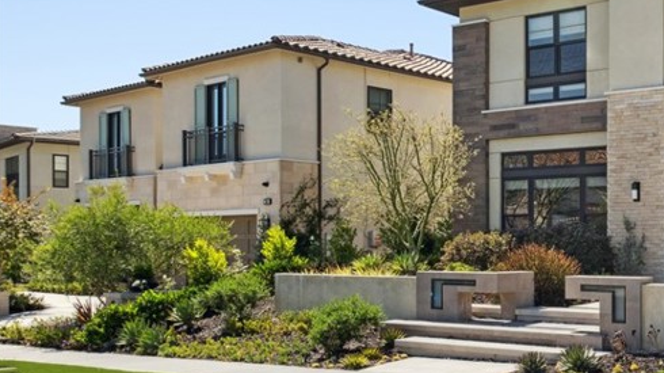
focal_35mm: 46
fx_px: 809
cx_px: 690
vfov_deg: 25.7
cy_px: 258
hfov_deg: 38.6
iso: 200
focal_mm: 13.8
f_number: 8
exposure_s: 1/120
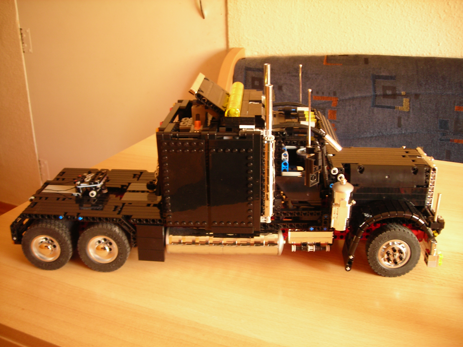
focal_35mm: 38
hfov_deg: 49.0
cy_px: 174
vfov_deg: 37.7
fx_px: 508
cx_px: 232
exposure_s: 1/3.9
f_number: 3.2
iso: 66
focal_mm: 6.3
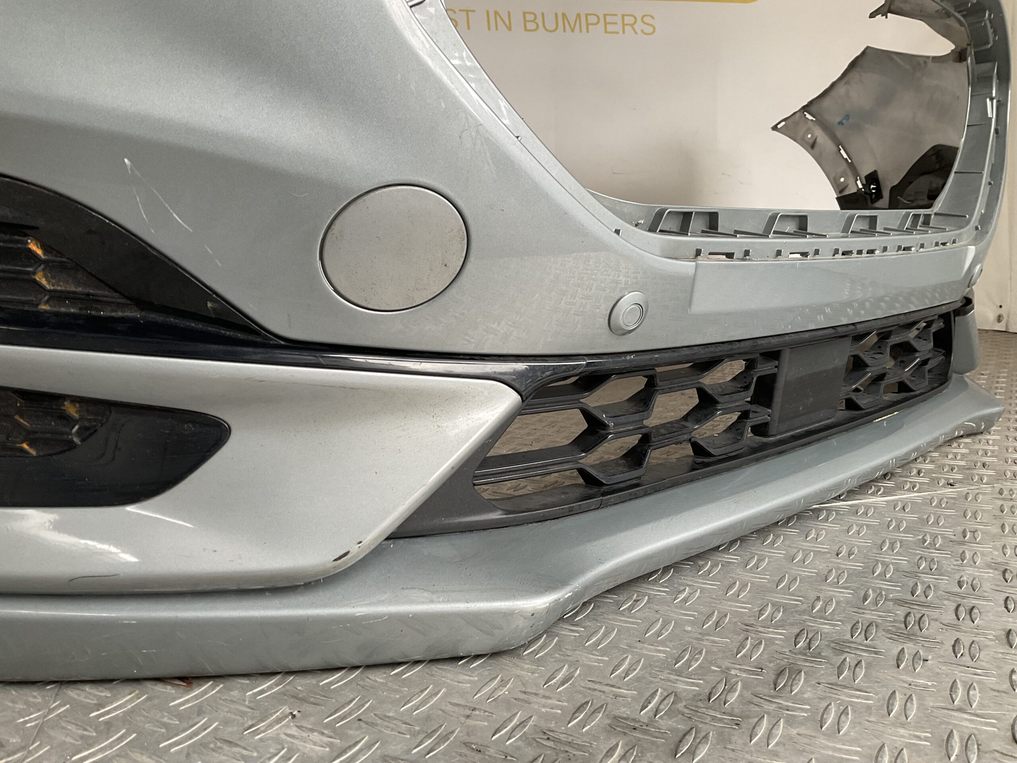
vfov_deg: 48.2
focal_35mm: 29
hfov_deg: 61.7
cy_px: 382
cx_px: 508
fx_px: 852
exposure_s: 1/100
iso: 50
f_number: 1.8
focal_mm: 3
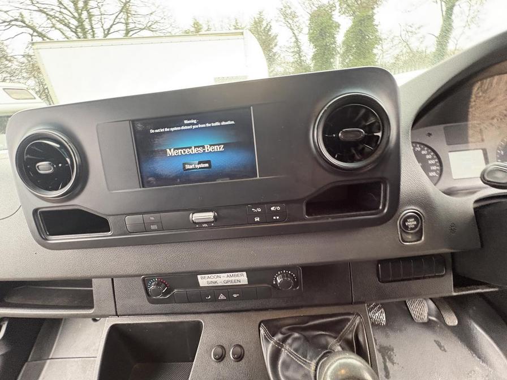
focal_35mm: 14
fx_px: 205
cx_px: 254
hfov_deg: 102.1
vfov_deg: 85.7
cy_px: 190
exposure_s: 1/60
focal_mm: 2.22
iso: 500
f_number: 2.2
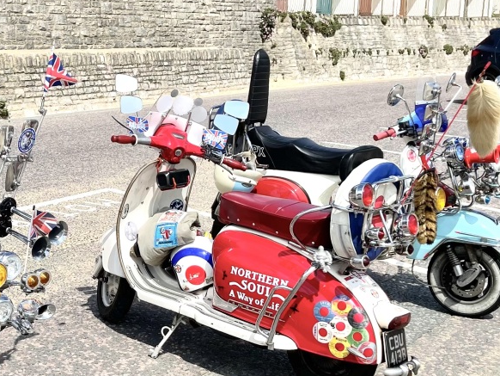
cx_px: 56
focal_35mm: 67
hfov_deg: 27.9
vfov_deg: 21.9
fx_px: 968
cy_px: 239
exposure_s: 1/5917
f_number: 1.6
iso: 32
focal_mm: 5.1
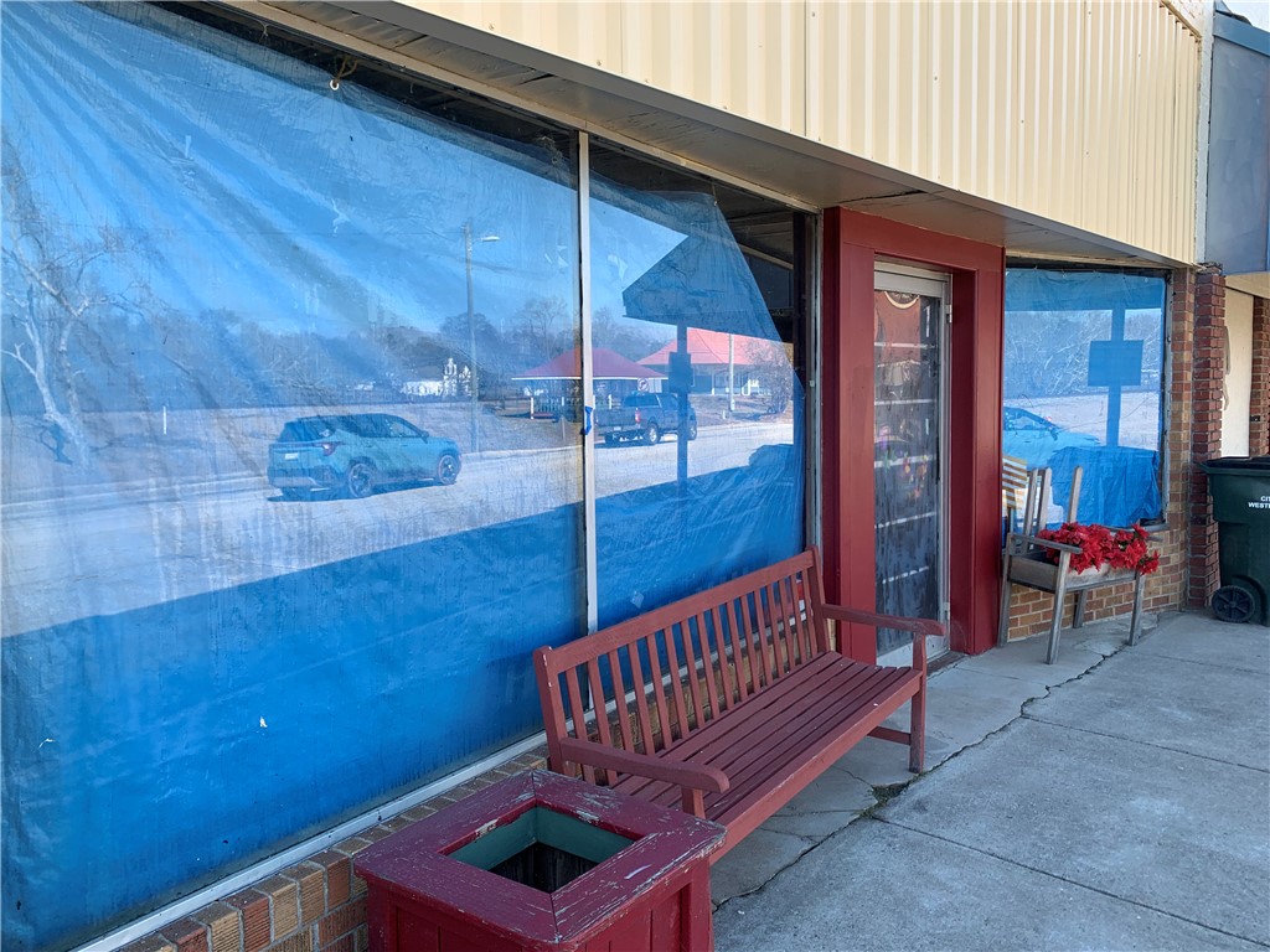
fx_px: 954
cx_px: 635
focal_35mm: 26
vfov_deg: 53.1
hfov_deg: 67.3
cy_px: 476
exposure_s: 1/294
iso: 25
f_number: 1.8
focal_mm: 4.25
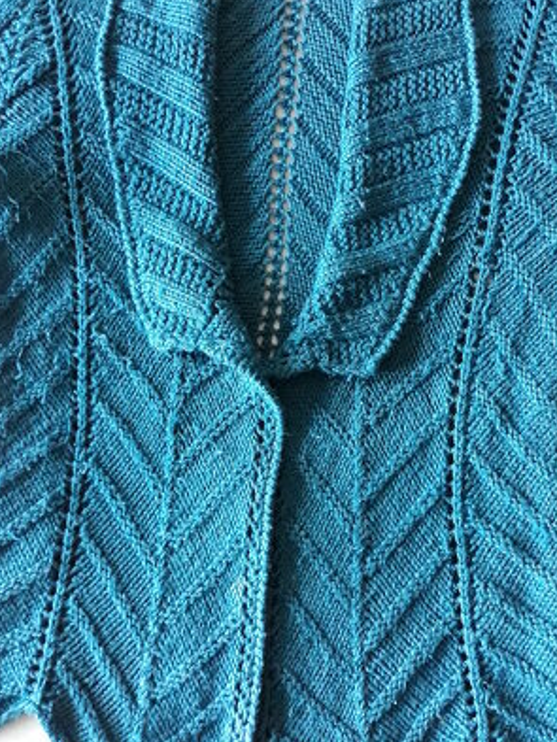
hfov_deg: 44.2
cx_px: 293
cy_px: 357
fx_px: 686
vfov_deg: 56.8
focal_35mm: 32
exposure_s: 1/25
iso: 500
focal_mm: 3.71
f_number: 1.7
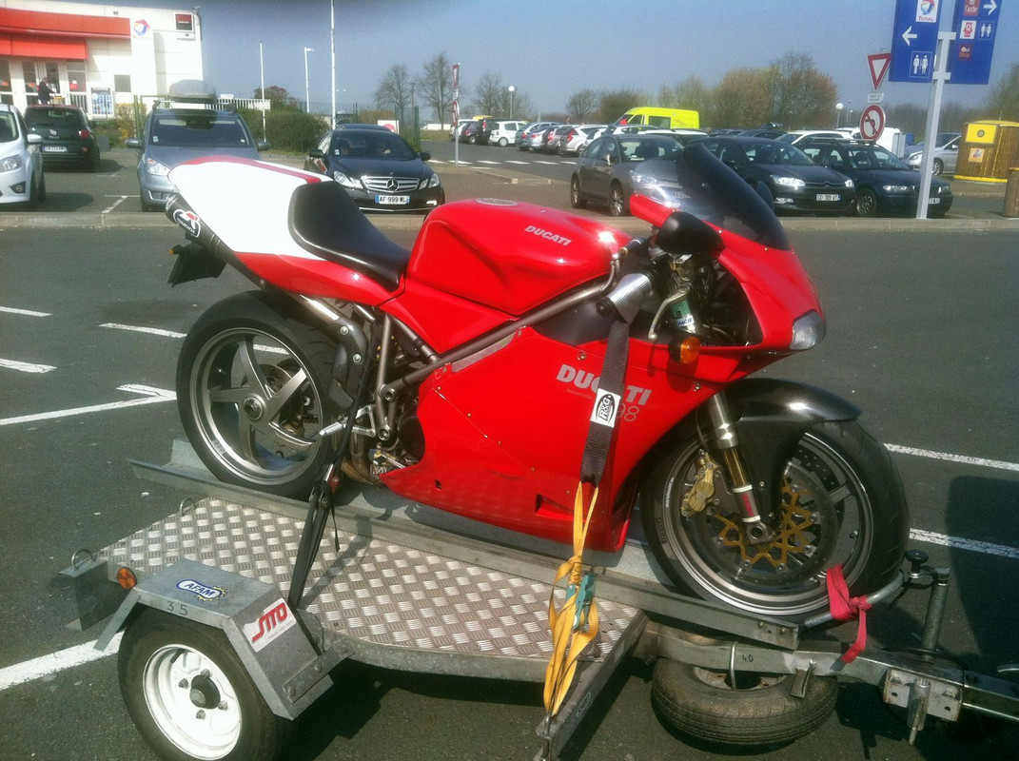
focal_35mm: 35
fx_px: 1029
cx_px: 510
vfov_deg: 40.6
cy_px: 380
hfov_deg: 52.7
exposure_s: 1/862
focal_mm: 3.85
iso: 80
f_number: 2.8
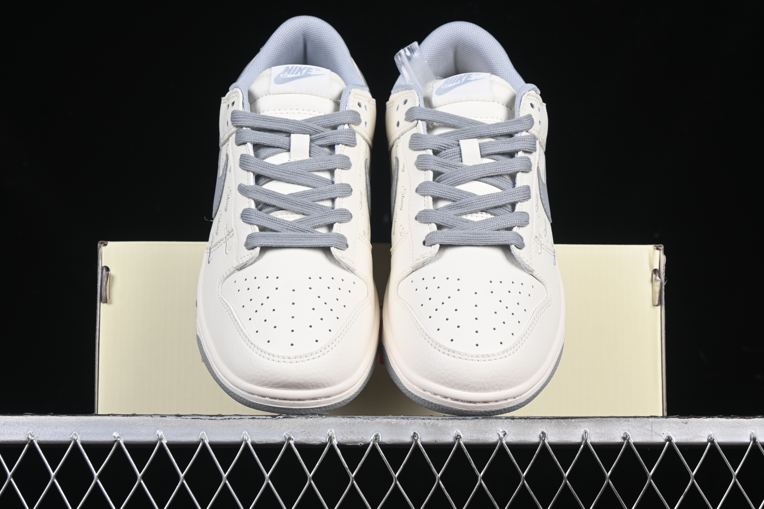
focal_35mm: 75
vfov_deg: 18.2
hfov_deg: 27.0
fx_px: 1592
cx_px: 382
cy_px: 254
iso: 160
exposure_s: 1/80
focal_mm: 50
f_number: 8
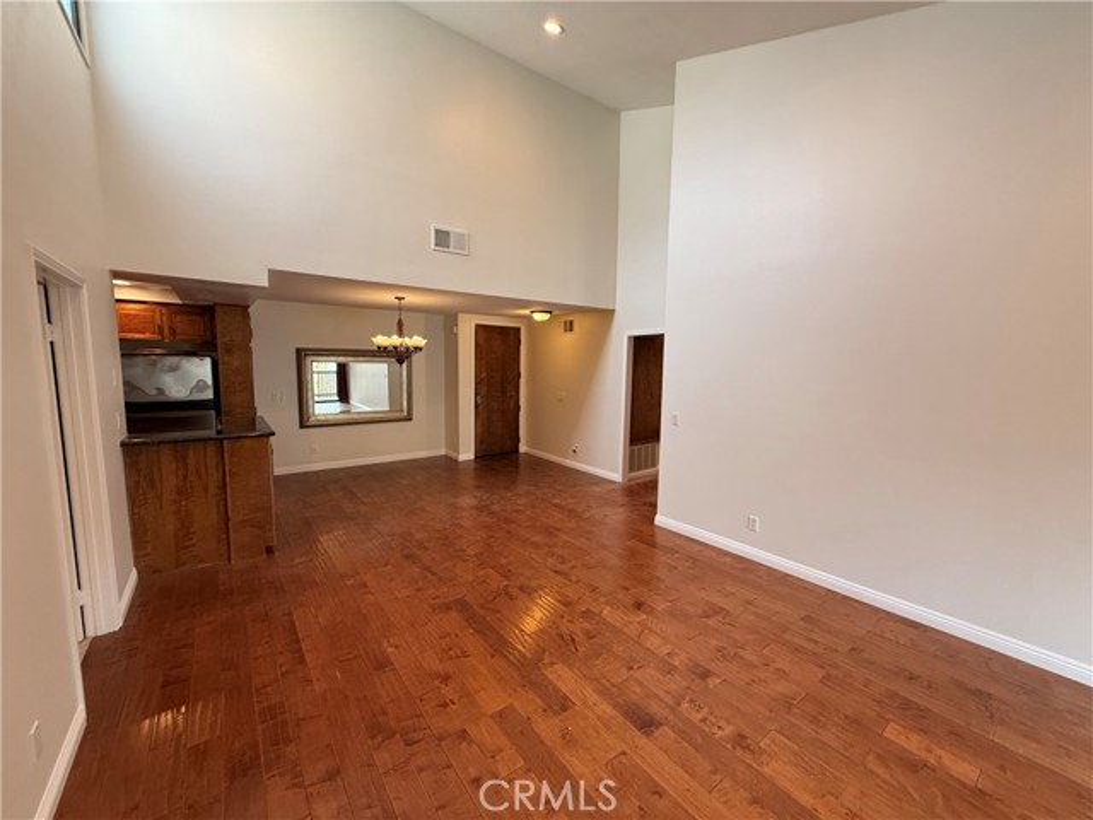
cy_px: 410
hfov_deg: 102.1
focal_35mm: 14
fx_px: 442
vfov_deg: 85.7
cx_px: 546
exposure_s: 1/120
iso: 250
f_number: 2.2
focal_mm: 2.22
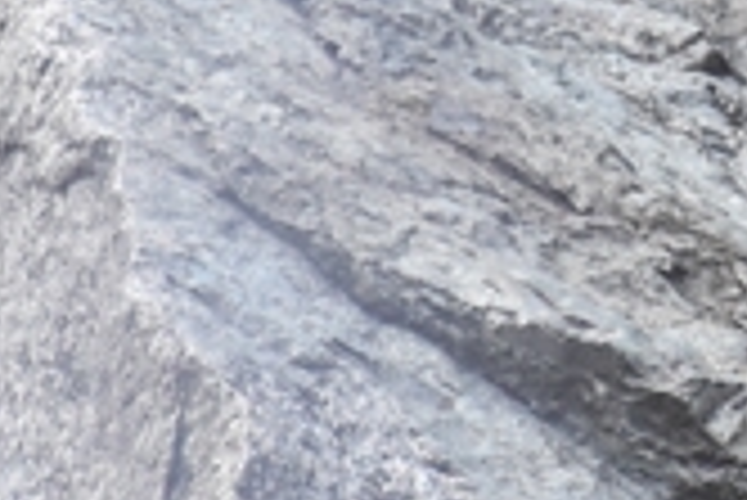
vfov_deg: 1.1
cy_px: -232
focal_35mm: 1294
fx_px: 26873
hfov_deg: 1.6
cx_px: 1287
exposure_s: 1/640
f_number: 5.6
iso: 800
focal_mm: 140
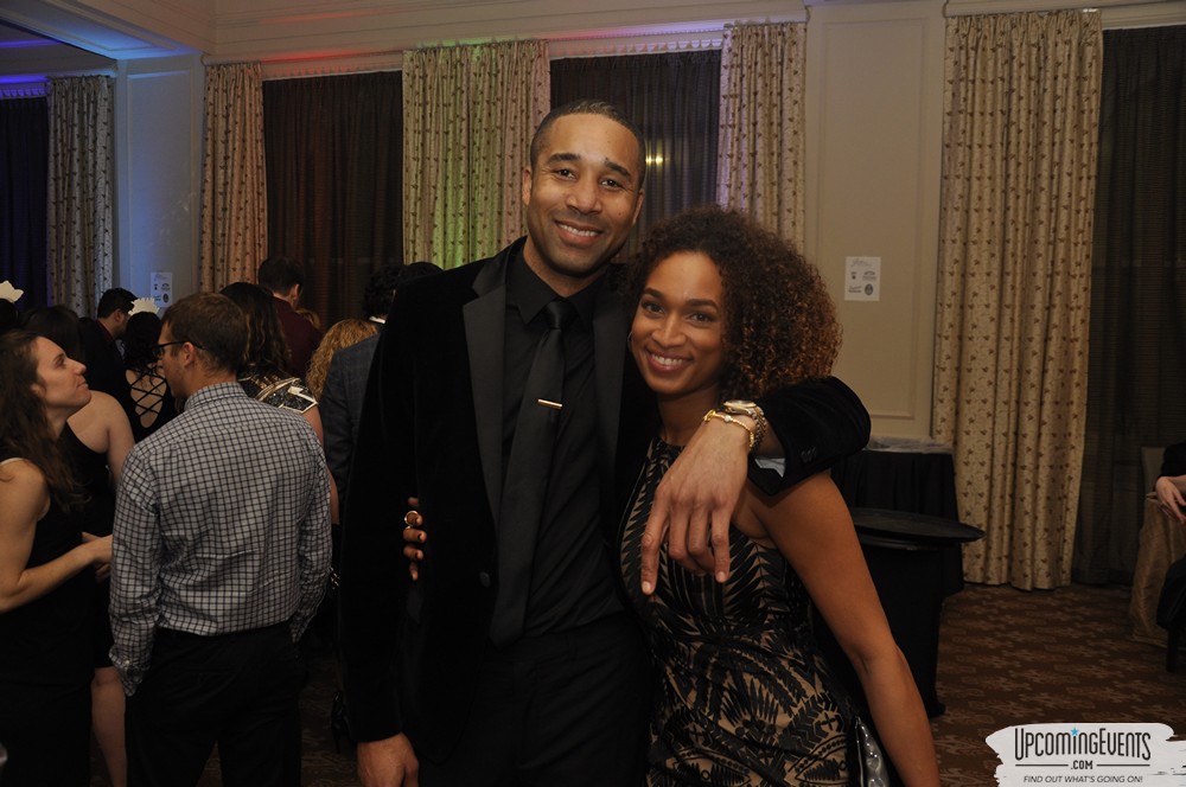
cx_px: 593
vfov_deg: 47.8
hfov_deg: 67.4
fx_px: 888
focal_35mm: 27
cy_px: 394
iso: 400
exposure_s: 1/60
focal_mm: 18
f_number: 5
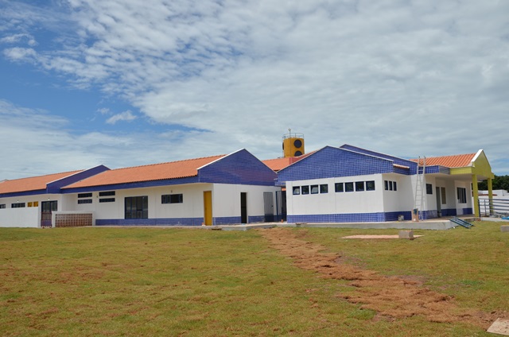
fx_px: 444
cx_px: 254
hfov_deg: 59.6
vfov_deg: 41.5
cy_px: 168
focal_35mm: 32
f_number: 11
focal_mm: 21
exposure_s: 1/500
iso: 125
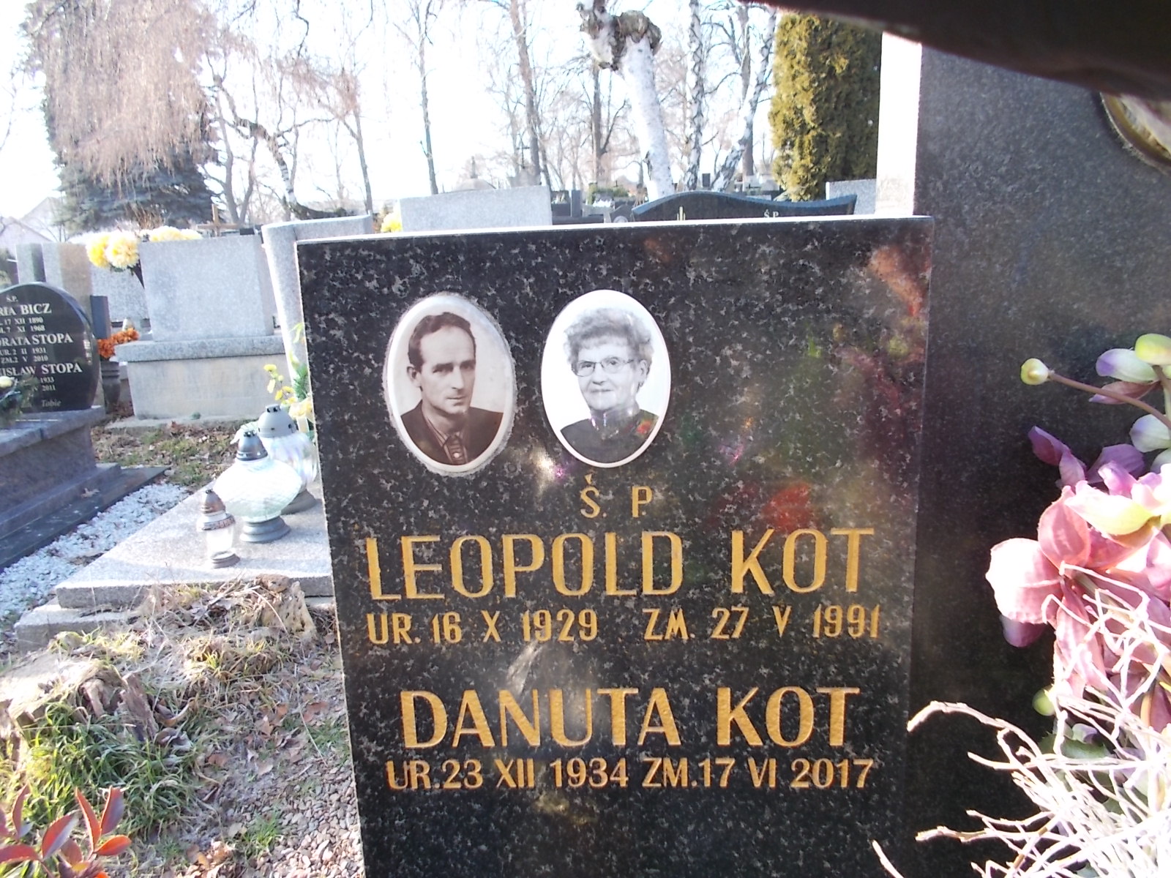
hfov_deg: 67.3
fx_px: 880
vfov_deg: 53.1
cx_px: 586
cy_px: 439
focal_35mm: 26
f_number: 3.2
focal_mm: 4.6
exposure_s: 1/80
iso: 80
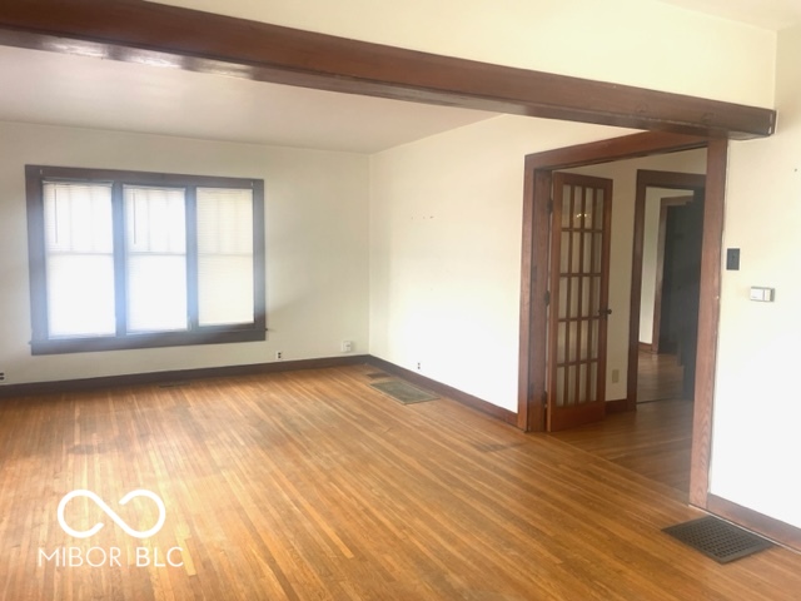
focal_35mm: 26
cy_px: 300
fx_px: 602
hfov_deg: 67.3
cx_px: 400
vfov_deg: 53.1
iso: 80
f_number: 1.6
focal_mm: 4.2
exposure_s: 1/121
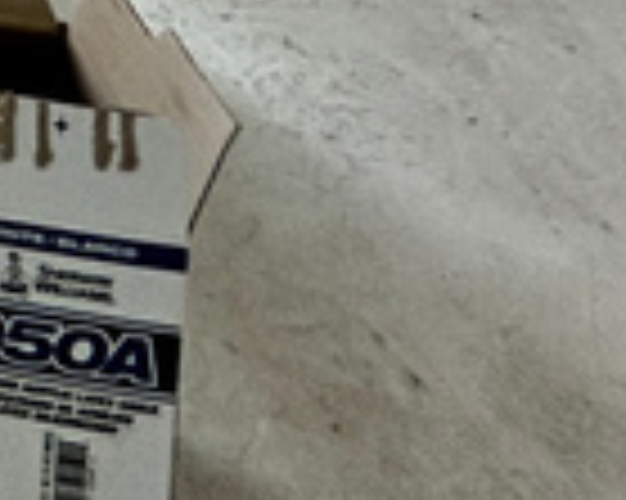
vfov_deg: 9.5
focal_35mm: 101
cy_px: -1207
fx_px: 1870
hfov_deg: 11.5
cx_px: -1220
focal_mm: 2.22
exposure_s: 1/99
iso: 80
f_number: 2.2
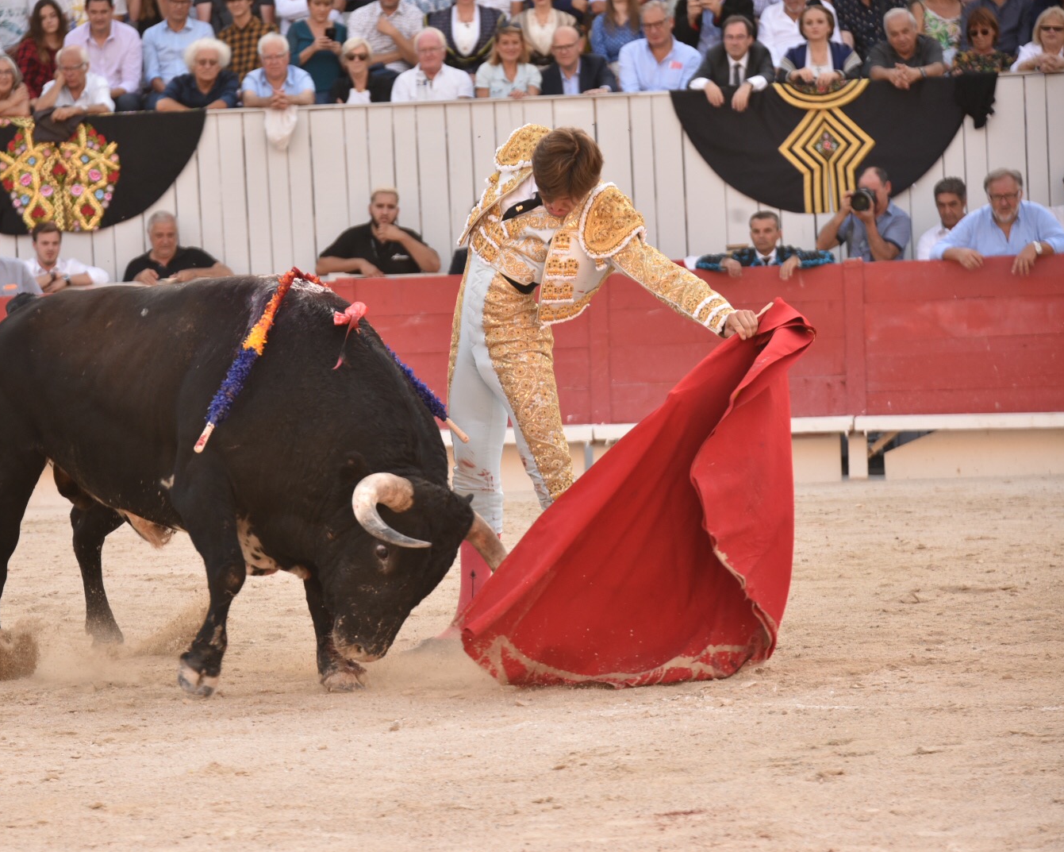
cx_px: 429
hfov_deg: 11.3
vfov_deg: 9.1
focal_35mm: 170
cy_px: 426
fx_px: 5354
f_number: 5.6
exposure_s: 1/640
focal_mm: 150
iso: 900
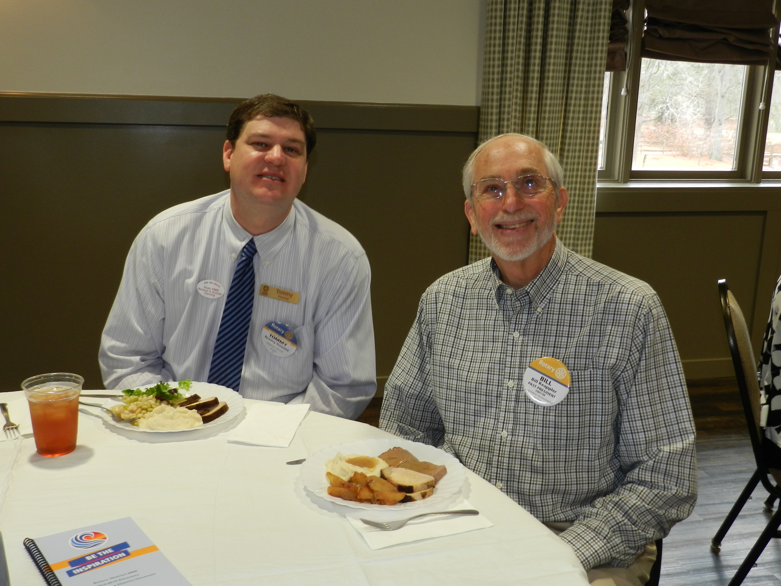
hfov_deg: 49.0
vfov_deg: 37.7
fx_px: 857
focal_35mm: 38
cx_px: 390
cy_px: 293
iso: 200
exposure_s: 1/30
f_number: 4
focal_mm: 6.7
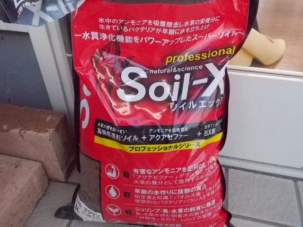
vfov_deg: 48.2
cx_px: 152
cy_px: 114
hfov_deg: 61.7
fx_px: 254
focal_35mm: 29
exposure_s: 1/125
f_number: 3.3
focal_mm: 4.1
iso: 640
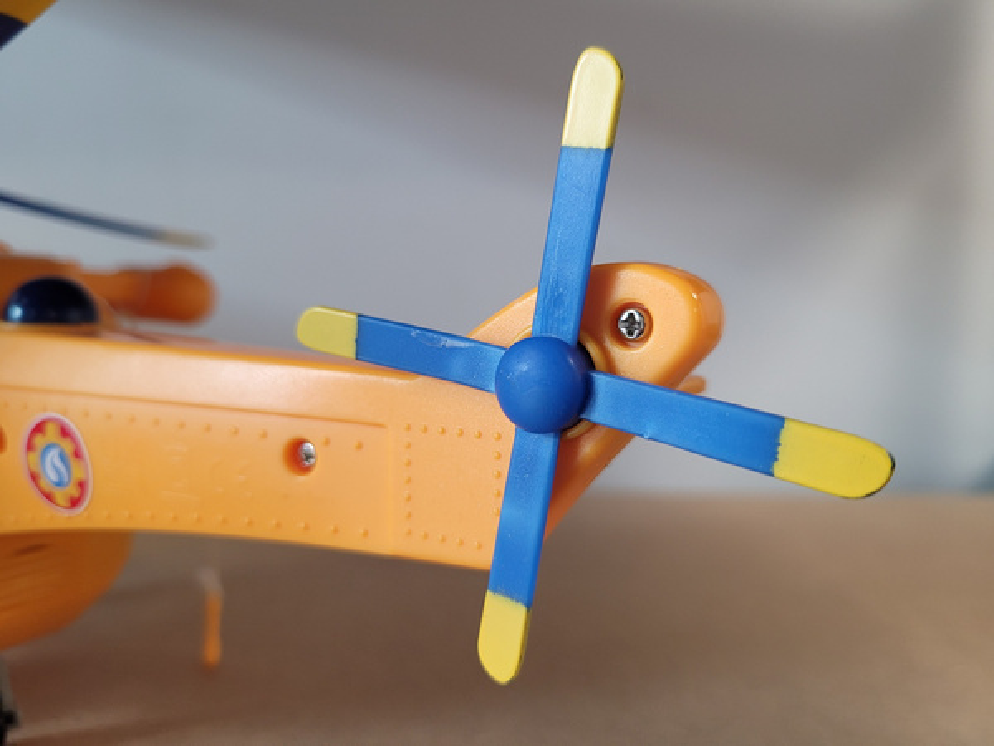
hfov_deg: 67.3
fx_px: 747
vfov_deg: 53.1
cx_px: 497
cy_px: 373
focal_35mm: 26
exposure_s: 1/100
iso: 160
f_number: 1.8
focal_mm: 5.4
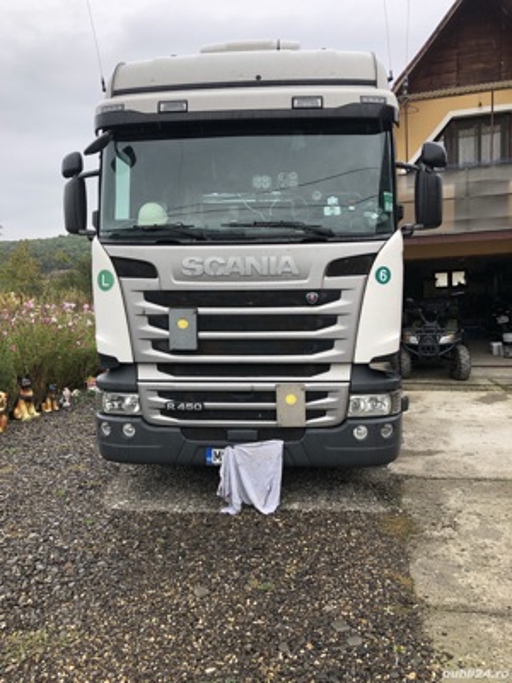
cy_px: 342
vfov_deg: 63.4
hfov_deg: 49.7
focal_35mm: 28
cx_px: 256
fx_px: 552
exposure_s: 1/228
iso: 20
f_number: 1.8
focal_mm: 3.99
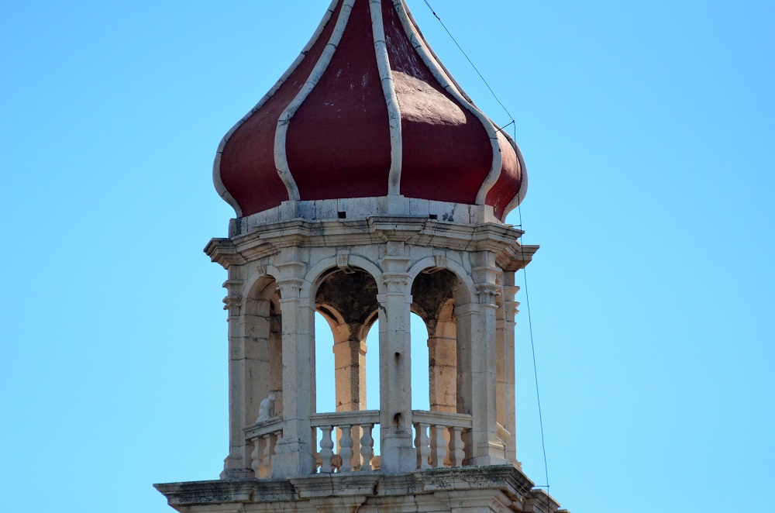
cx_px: 388
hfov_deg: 4.6
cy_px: 256
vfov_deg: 3.0
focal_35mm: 450
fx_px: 9666
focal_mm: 300
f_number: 5.6
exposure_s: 1/8000
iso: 1600
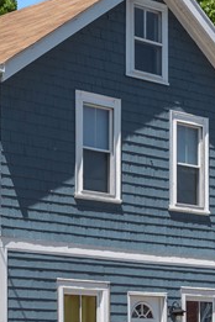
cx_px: -6
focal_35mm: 125
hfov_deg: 10.9
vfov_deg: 16.4
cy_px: 163
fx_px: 1120
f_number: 10
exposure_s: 1/640
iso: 400
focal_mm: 20
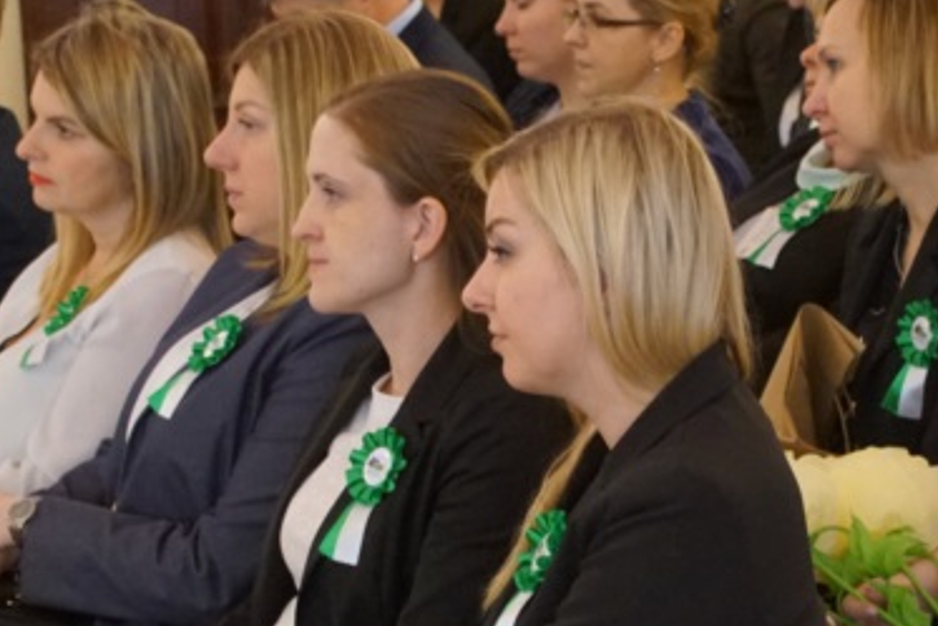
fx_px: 4196
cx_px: 571
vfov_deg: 8.5
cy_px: 547
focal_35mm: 161
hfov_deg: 12.7
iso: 3200
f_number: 4.5
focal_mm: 40
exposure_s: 1/30
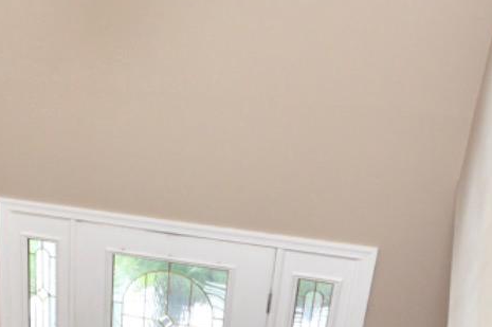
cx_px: -56
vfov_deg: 20.1
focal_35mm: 66
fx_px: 901
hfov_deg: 27.7
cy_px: 304
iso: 400
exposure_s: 1/80
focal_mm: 10
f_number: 4.5
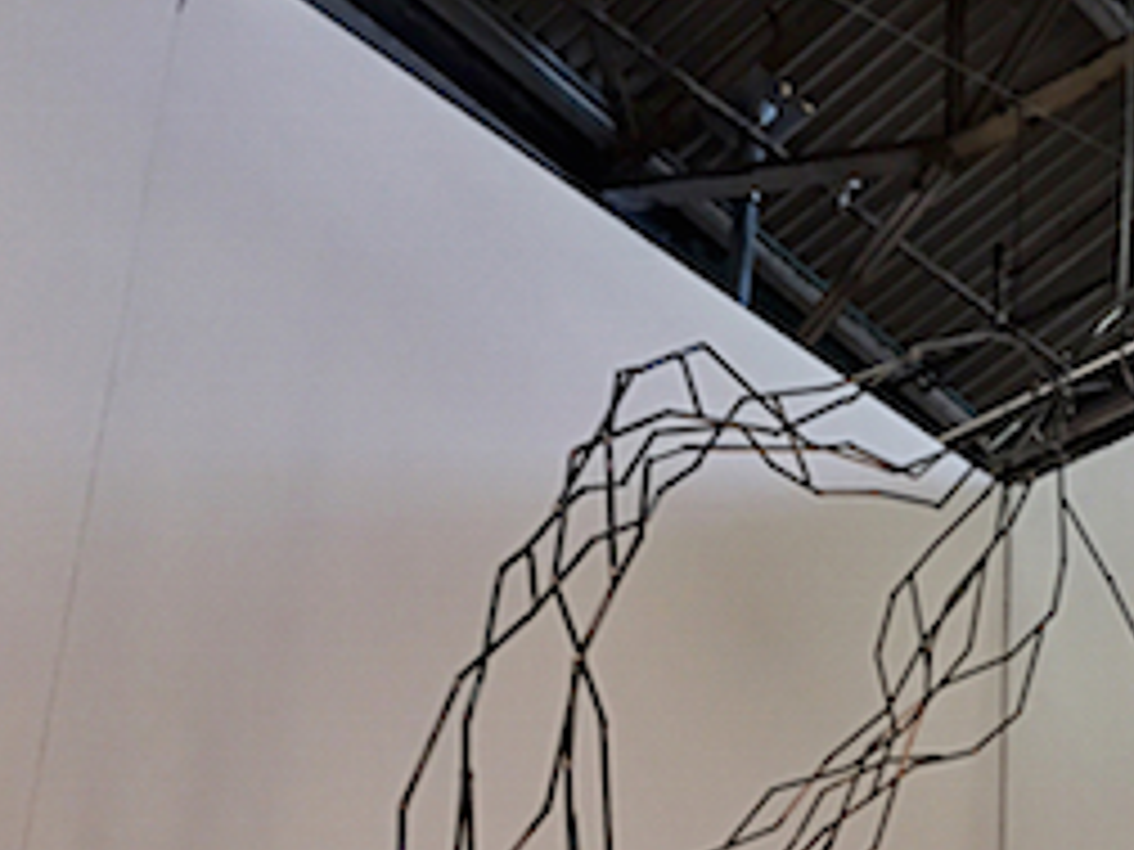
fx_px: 2260
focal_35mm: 69
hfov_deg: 25.7
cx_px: 1300
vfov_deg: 20.1
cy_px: 989
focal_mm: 4.15
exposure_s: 1/30
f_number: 2.2
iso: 64
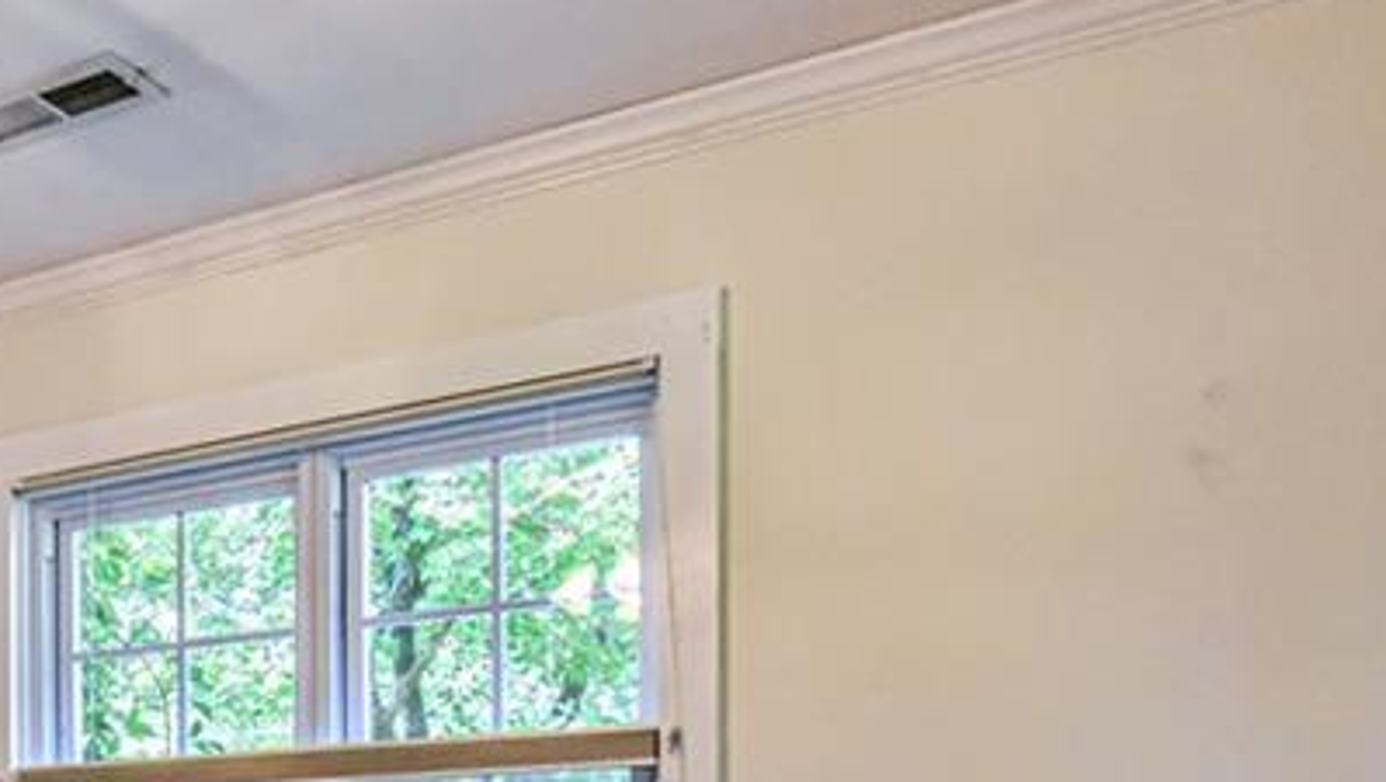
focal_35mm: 43
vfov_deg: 25.0
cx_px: 254
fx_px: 1581
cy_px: 940
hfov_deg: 44.7
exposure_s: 1/250
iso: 4000
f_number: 8
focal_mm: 16
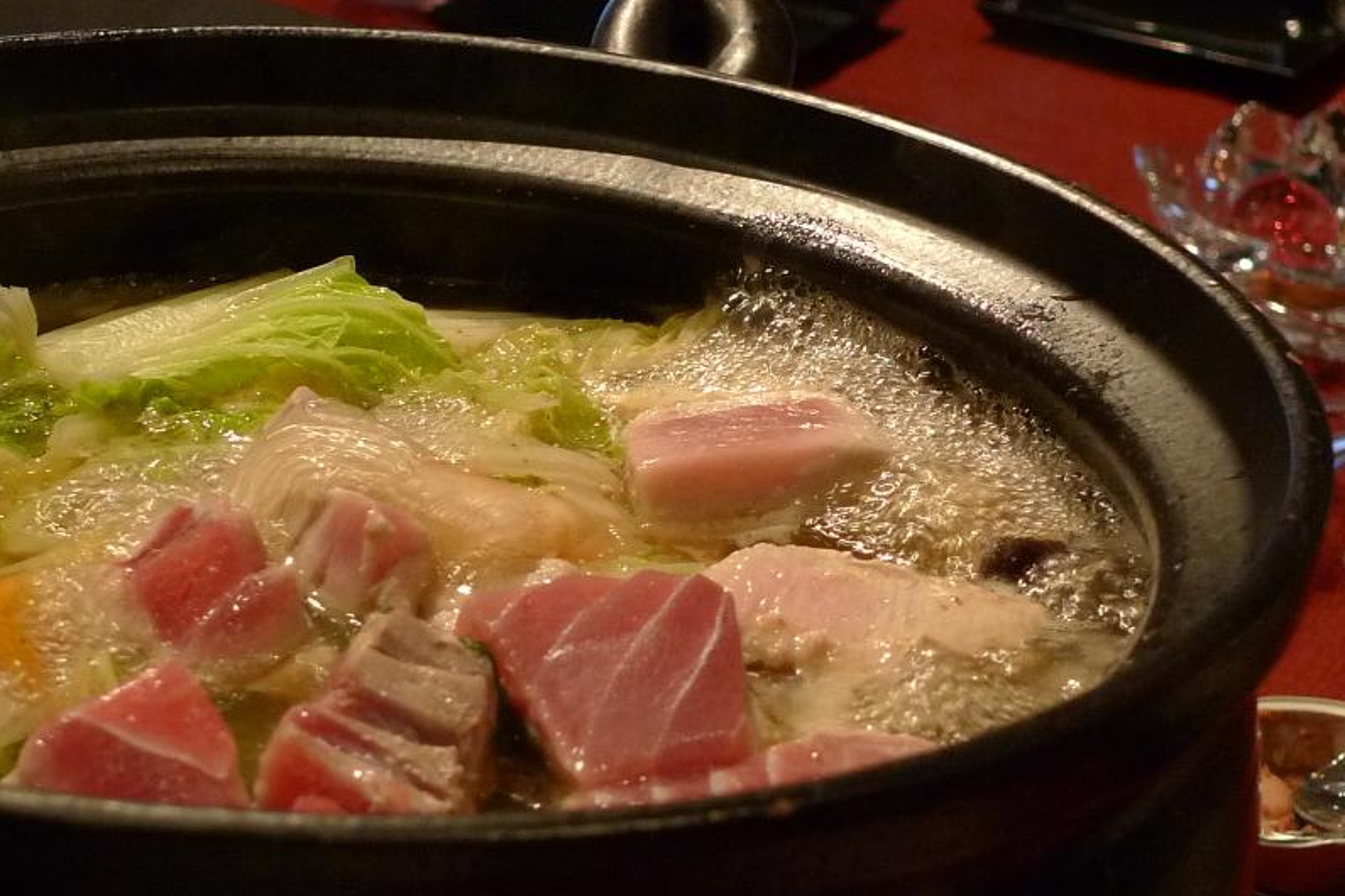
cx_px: 675
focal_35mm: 113
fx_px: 4221
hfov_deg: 18.1
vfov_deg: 12.1
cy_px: 467
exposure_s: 1/60
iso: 400
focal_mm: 12.8
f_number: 2.8
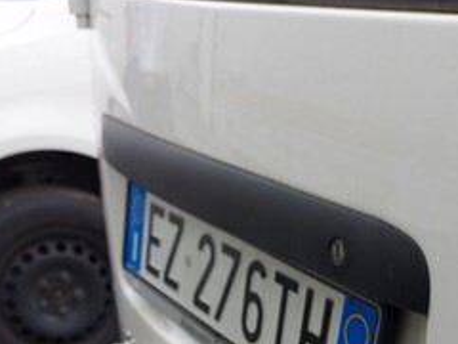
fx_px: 794
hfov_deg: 31.6
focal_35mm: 60
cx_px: 342
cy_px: 392
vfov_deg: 22.8
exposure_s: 1/268
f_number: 1.8
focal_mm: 5.23
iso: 32
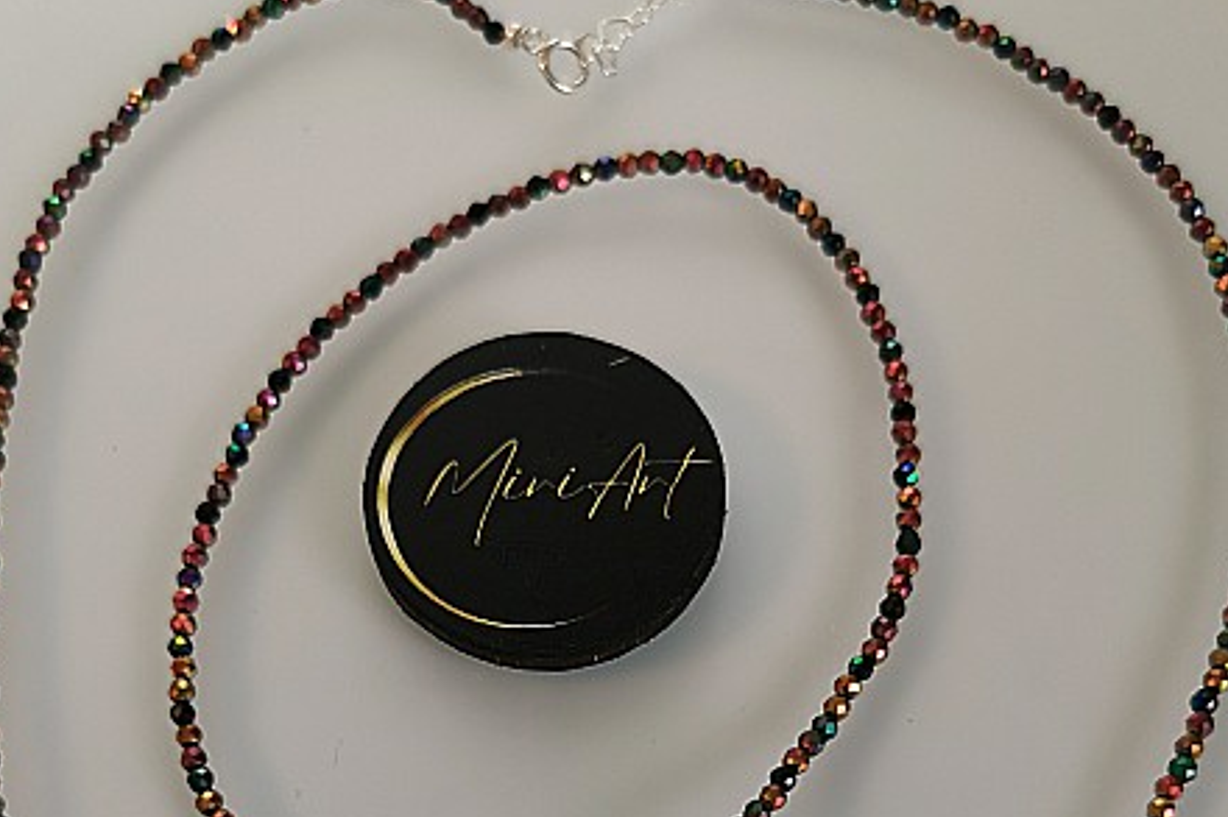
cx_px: 540
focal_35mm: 48
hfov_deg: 41.1
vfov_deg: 26.8
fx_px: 1637
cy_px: 786
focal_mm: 5.56
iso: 125
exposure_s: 1/100
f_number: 1.6
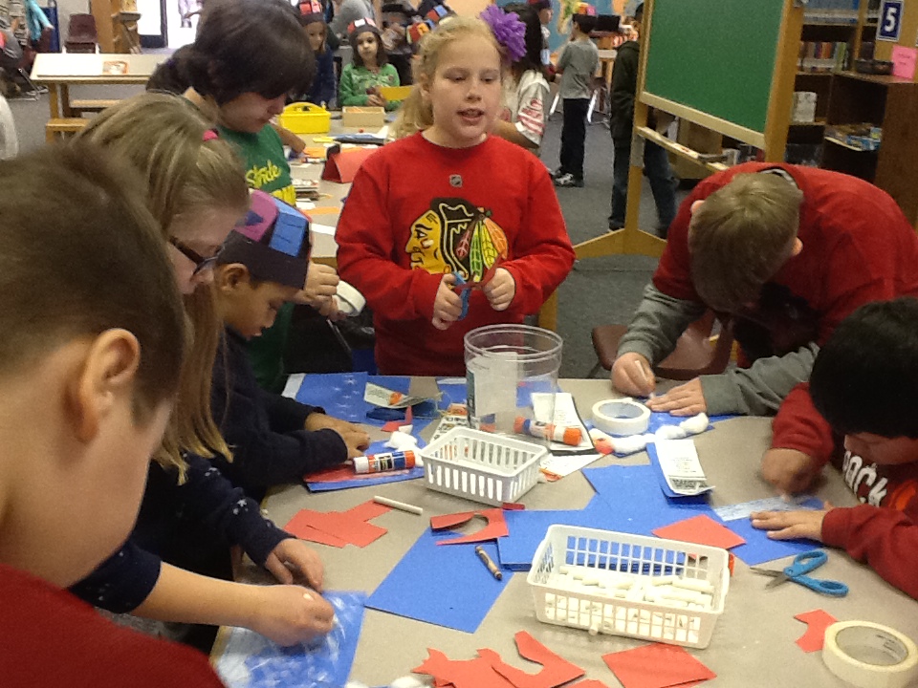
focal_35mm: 44
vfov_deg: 32.9
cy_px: 344
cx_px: 459
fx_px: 1167
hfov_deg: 42.9
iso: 100
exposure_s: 1/30
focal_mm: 2.03
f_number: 2.4
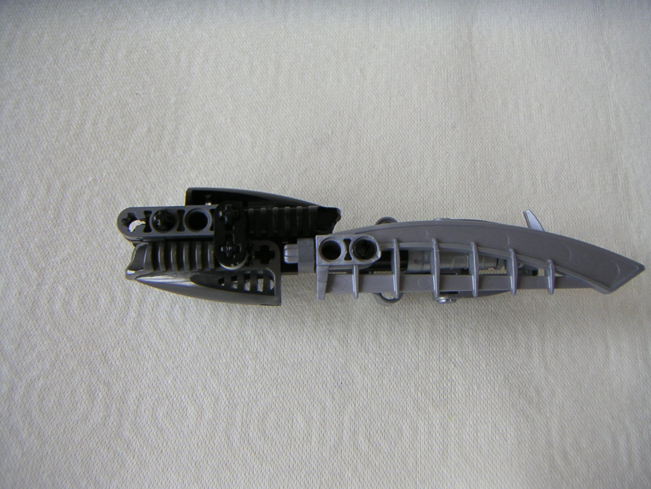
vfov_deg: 38.7
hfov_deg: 50.1
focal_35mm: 37
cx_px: 326
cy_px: 244
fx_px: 696
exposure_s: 1/125
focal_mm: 4.8
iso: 64
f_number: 2.8
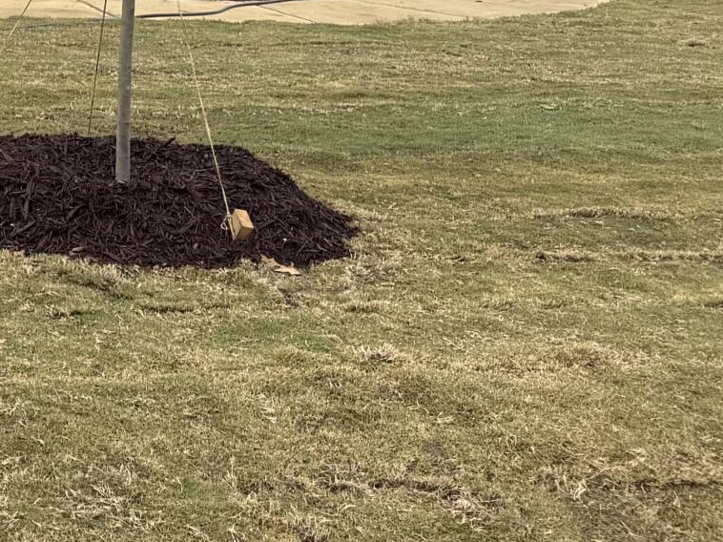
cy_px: -177
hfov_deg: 18.3
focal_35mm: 95
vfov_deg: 14.8
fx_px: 1984
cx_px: -371
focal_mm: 6.76
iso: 80
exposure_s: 1/3425
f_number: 1.78
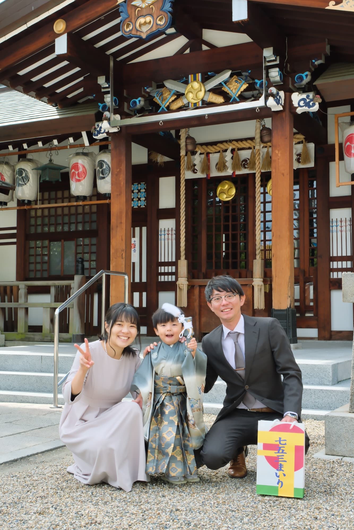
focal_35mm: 43
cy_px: 265
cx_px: 177
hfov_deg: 31.2
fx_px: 634
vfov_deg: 45.4
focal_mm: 28.4
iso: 800
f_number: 7.1
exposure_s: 1/250
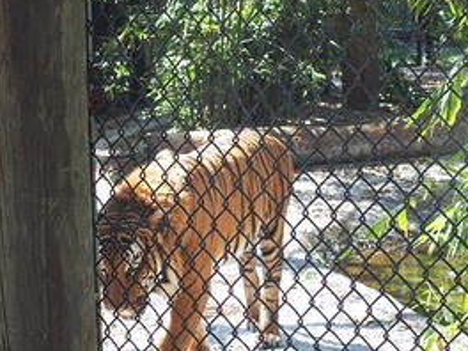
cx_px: 140
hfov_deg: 13.6
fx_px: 1960
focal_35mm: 145
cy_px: 147
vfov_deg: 10.2
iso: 100
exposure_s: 1/160
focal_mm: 17.8
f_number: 3.2
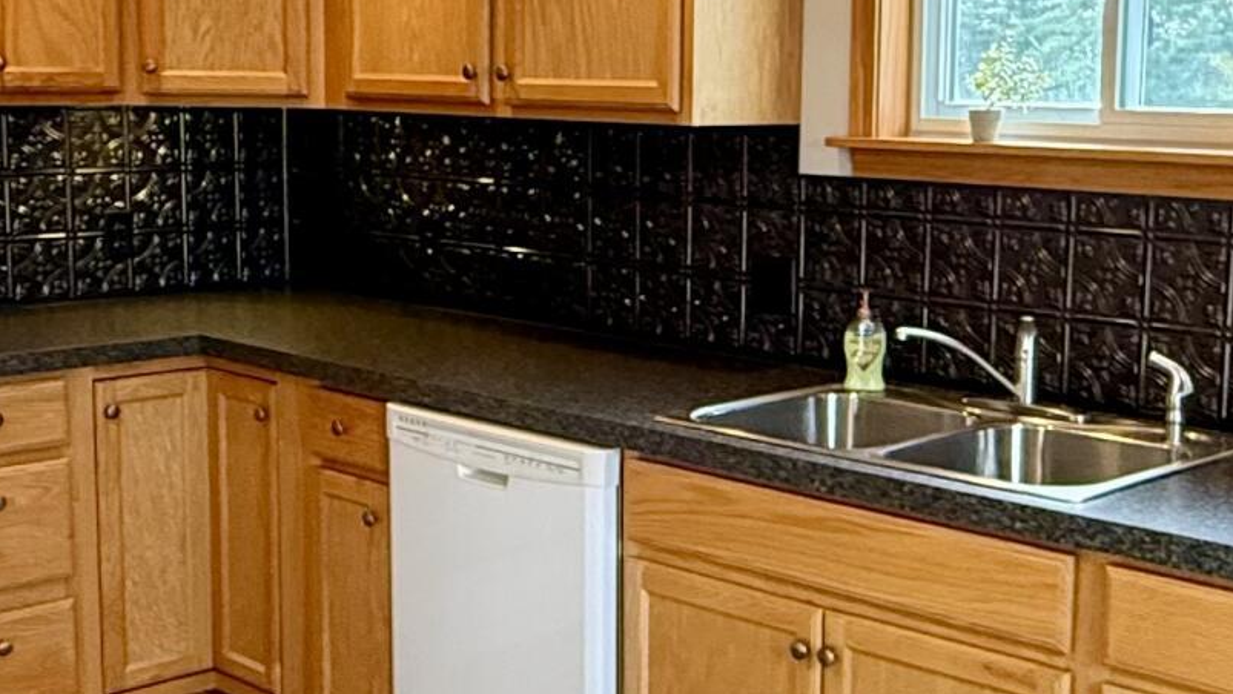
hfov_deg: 36.5
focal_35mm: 57
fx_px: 1864
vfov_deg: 21.1
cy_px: 327
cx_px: 717
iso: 320
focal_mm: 2.22
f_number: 2.2
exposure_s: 1/120
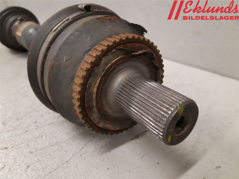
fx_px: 180
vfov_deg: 53.1
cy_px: 90
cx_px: 120
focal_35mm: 26
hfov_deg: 67.3
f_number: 1.7
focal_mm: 3.93
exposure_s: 1/50
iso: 250
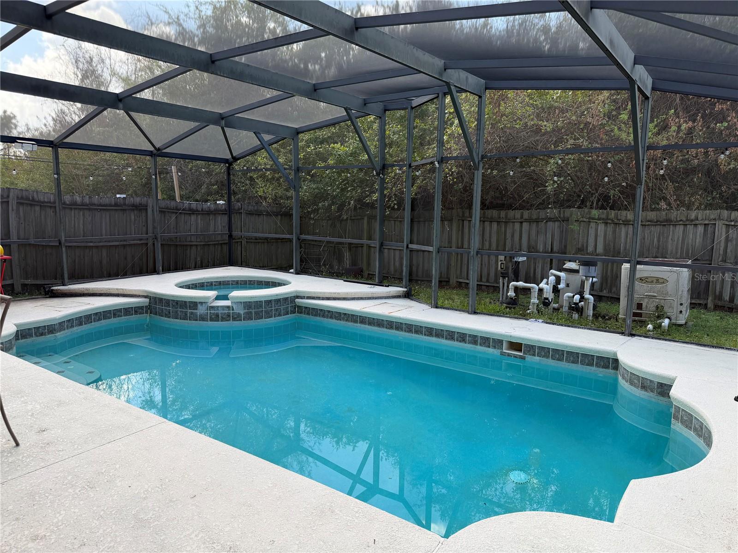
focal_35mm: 24
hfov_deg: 71.6
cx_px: 369
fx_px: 512
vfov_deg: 56.8
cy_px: 276
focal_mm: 6.76
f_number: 1.78
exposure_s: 1/539
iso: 80
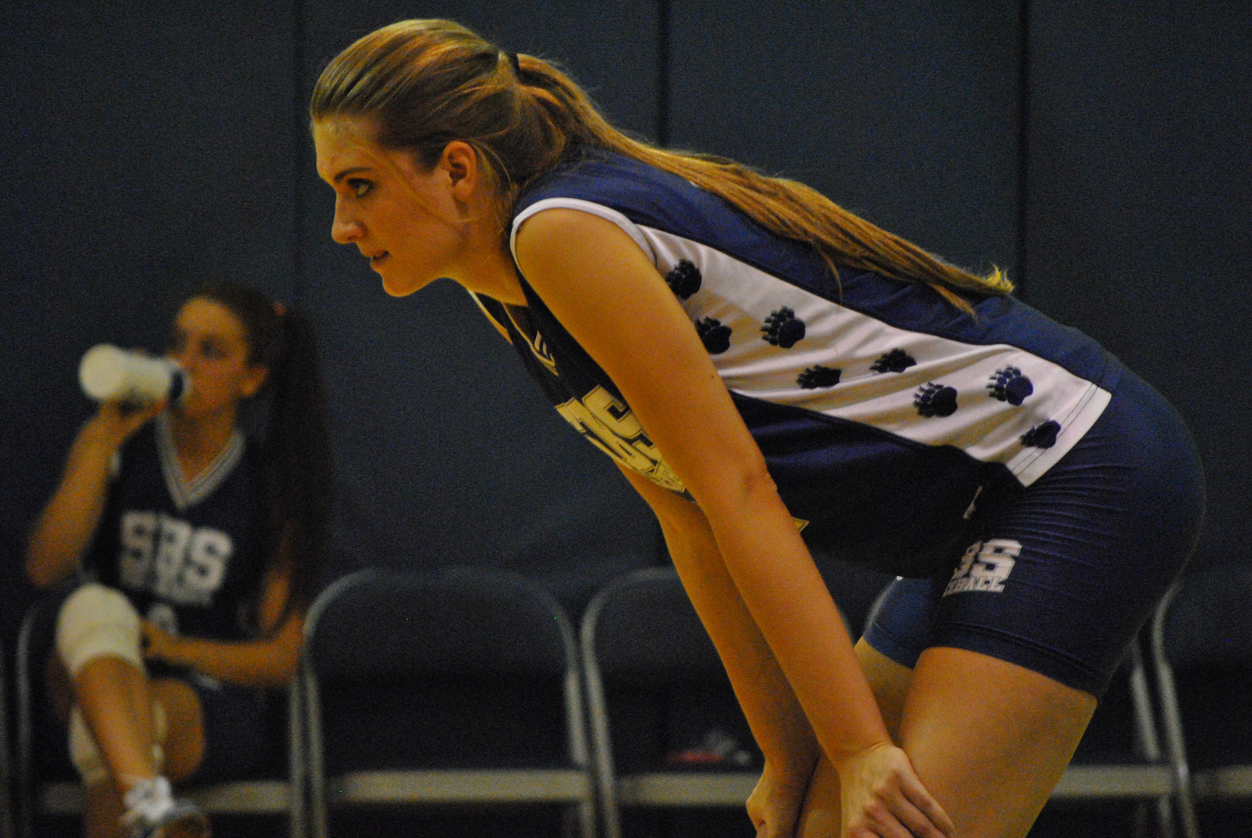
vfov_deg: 5.1
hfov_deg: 7.6
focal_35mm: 270
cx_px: 626
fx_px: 9401
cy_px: 419
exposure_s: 1/100
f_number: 5.6
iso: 1600
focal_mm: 180
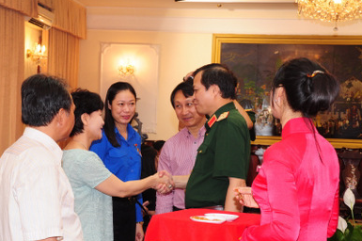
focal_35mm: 78
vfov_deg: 17.5
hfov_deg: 26.0
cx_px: 159
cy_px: 129
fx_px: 784
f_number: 5.6
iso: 500
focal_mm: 40
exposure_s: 1/30
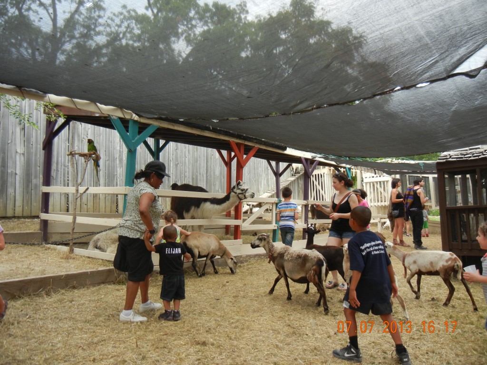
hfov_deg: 60.0
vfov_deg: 46.8
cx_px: 244
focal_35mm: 30
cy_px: 182
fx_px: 422
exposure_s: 1/157
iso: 160
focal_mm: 5.4
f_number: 3.5
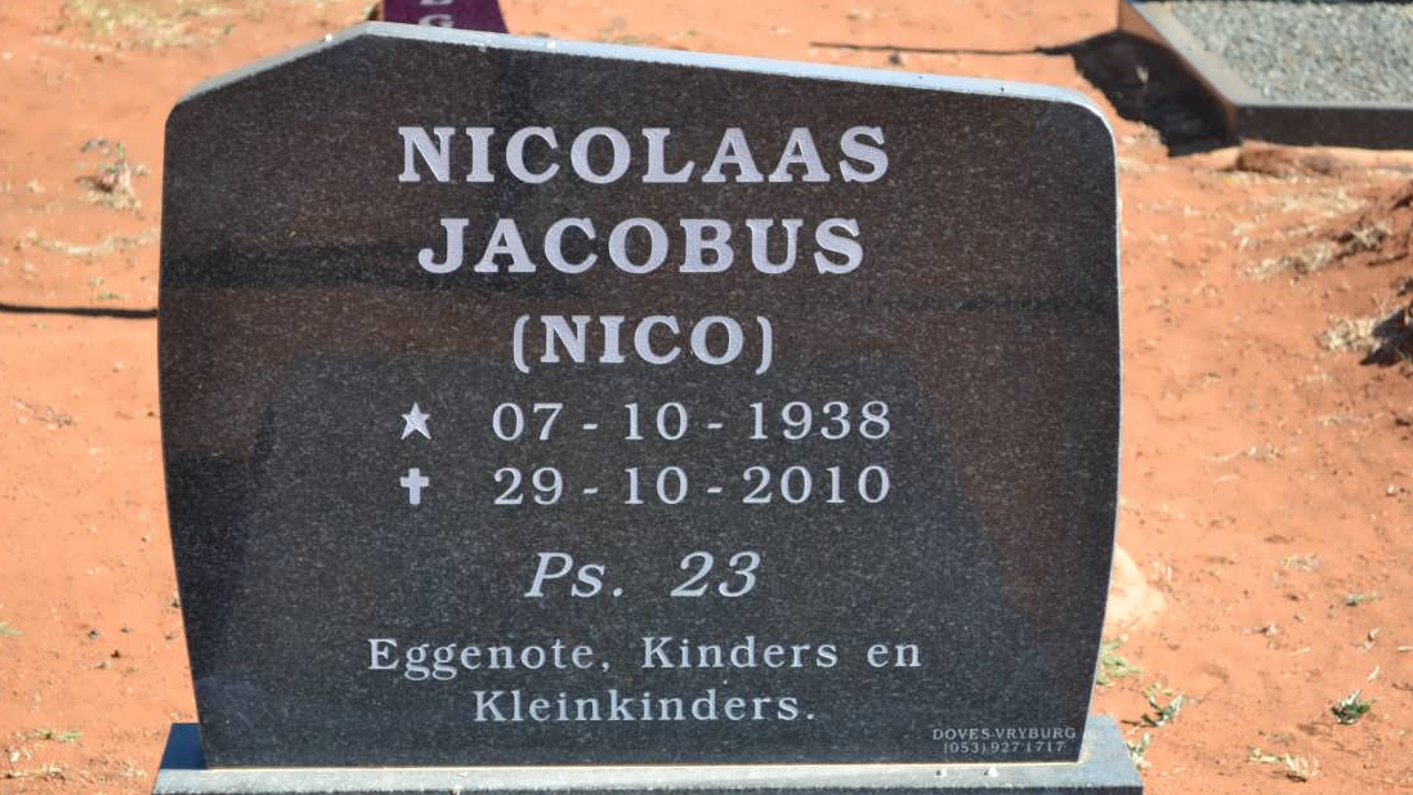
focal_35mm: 95
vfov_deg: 12.8
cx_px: 675
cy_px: 504
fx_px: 3543
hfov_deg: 22.6
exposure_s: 1/125
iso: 280
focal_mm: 55
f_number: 5.6
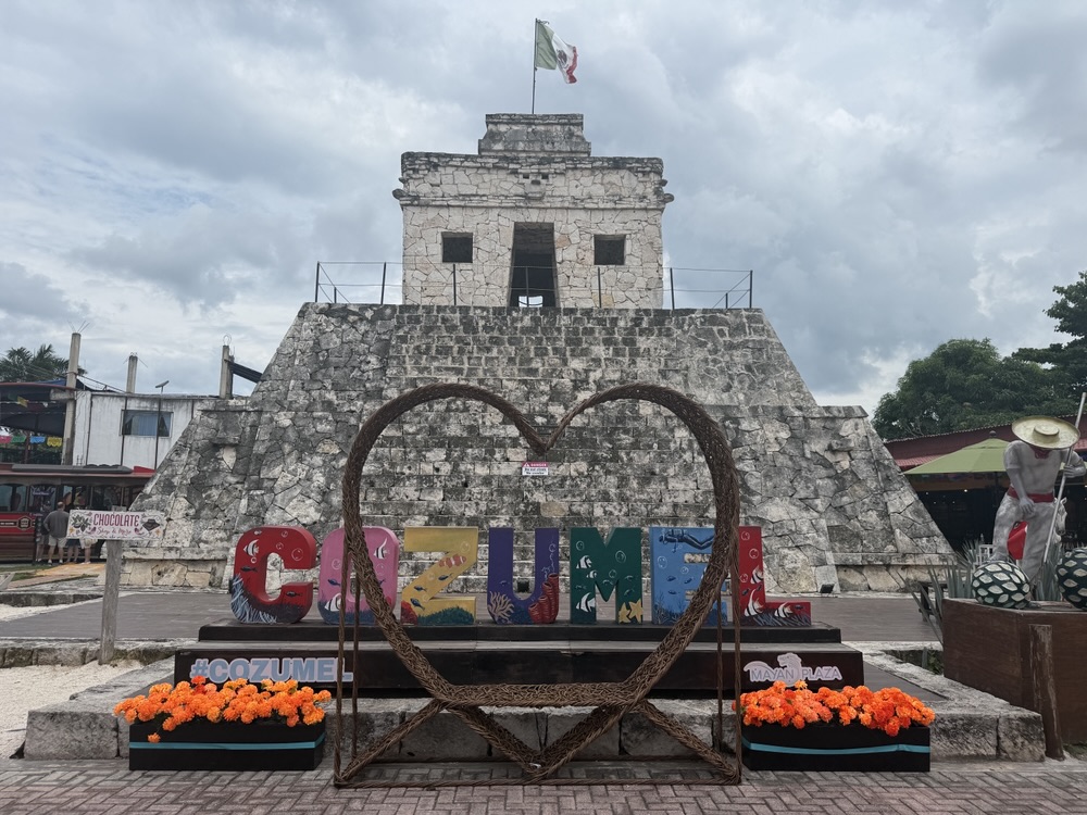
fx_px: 754
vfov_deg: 56.8
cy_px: 408
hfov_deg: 71.6
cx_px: 544
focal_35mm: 24
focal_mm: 6.76
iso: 80
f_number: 1.78
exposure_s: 1/5714
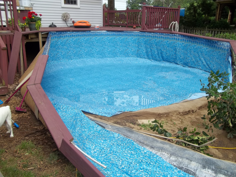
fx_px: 218
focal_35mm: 32
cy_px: 88
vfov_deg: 44.2
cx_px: 118
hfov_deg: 56.8
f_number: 2.9
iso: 64
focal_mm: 5.7
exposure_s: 1/250
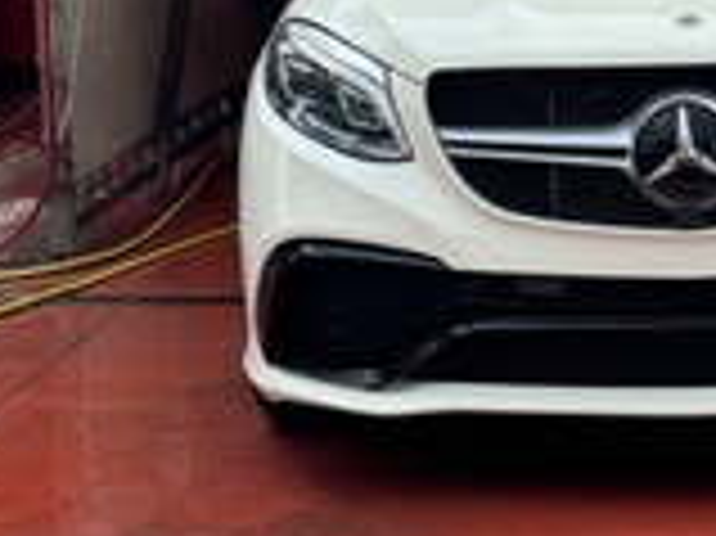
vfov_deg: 13.5
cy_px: 86
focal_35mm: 109
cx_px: 779
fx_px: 2253
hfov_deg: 17.5
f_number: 1.78
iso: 64
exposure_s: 1/1524
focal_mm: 6.76
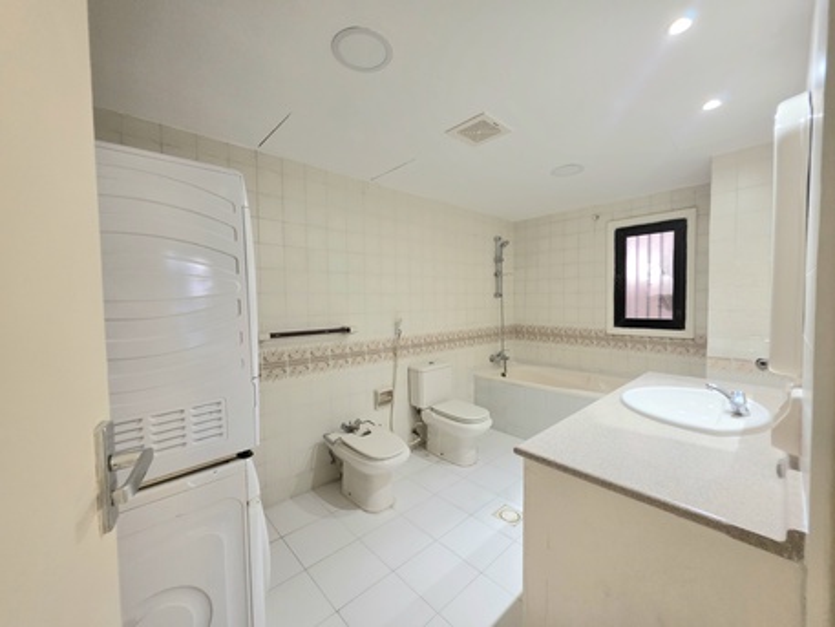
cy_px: 314
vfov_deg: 89.9
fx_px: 314
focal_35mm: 13
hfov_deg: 106.2
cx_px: 418
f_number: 1.9
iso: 200
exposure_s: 1/101
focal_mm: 2.2
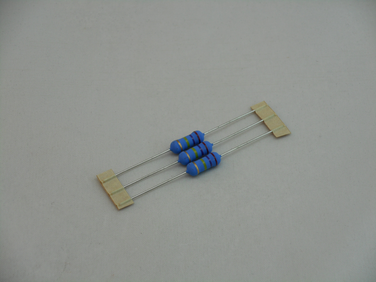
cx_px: 188
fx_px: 1108
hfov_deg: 19.3
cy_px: 141
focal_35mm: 102
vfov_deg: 14.5
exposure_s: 1/60
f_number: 5.8
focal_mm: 18.2
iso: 110
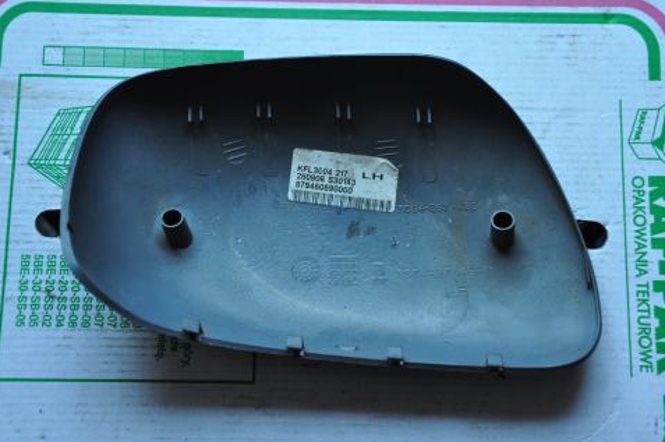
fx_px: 1218
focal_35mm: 66
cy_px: 222
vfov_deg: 20.6
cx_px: 325
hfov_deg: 30.5
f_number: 4.8
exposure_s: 1/60
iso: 720
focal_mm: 42
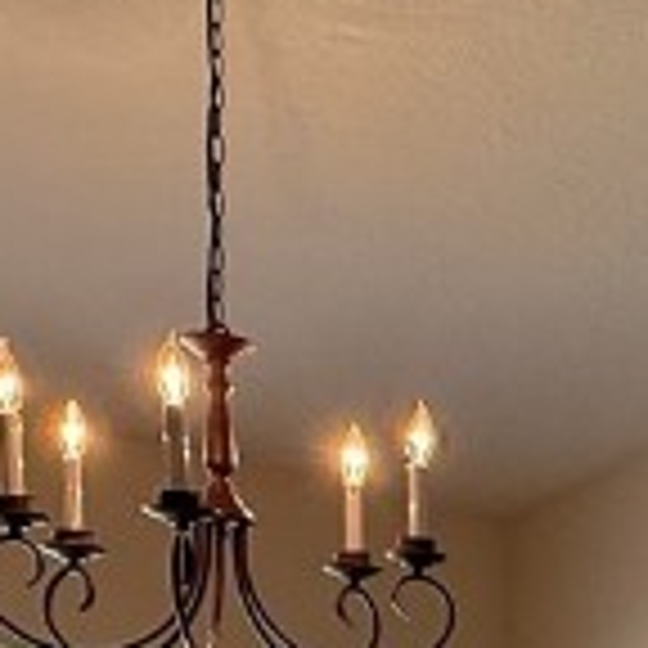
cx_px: 986
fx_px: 1864
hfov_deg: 17.6
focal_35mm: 88
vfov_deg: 17.4
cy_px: 1012
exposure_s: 1/120
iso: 80
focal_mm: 2.22
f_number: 2.2
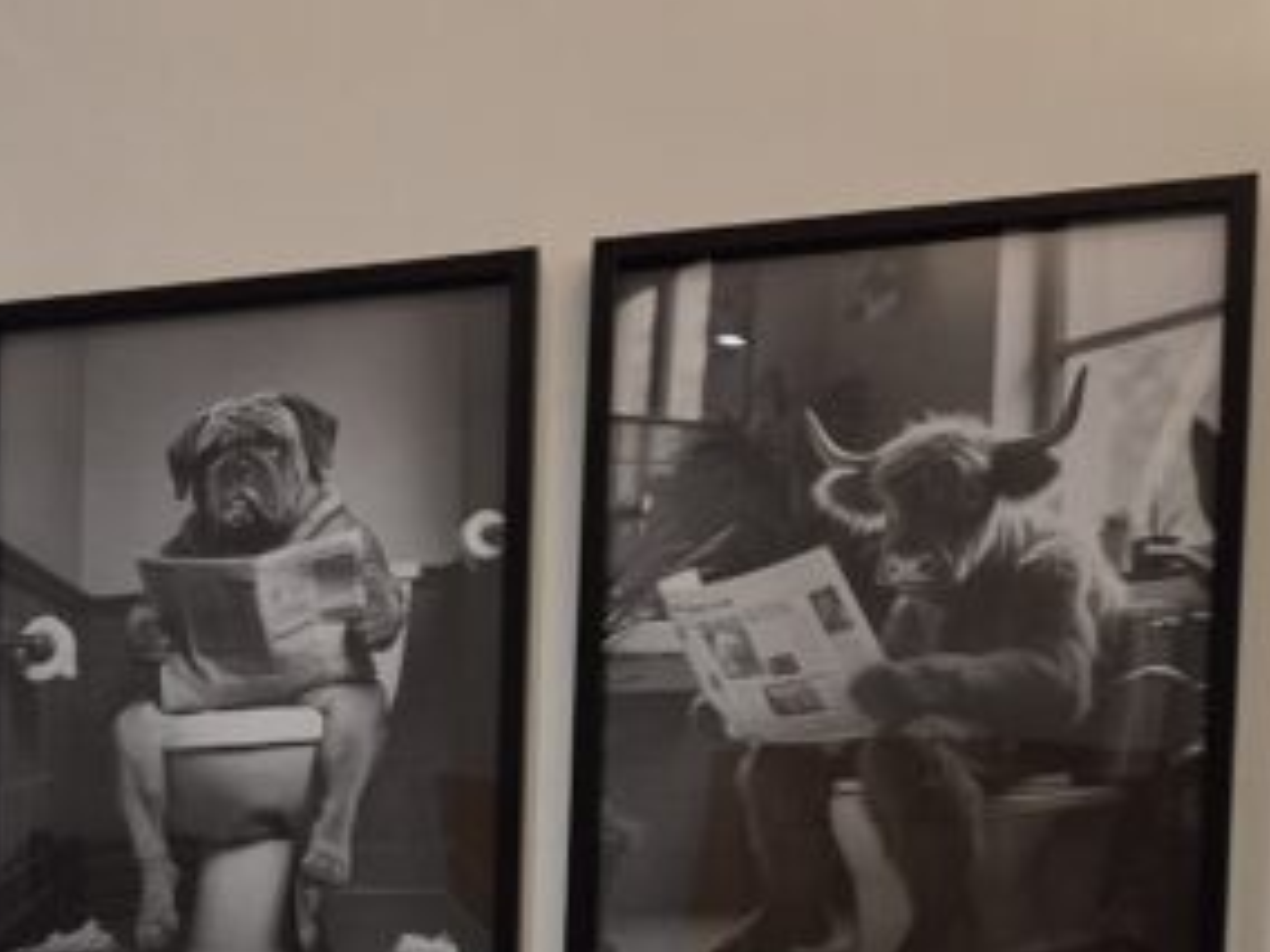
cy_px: 1251
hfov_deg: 20.9
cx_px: -483
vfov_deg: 16.7
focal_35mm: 83
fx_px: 3045
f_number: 1.8
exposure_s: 1/100
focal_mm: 5.4
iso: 100
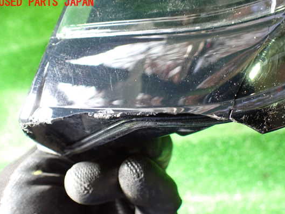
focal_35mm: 34
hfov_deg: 53.8
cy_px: 117
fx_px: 280
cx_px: 157
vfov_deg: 41.8
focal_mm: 5.4
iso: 1000
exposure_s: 1/30
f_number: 2.3
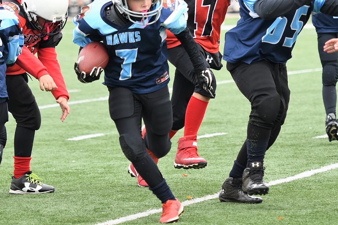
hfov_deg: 8.8
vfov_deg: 5.9
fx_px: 2187
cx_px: 169
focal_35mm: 233
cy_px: 82
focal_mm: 116
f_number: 2.8
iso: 400
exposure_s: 1/1000
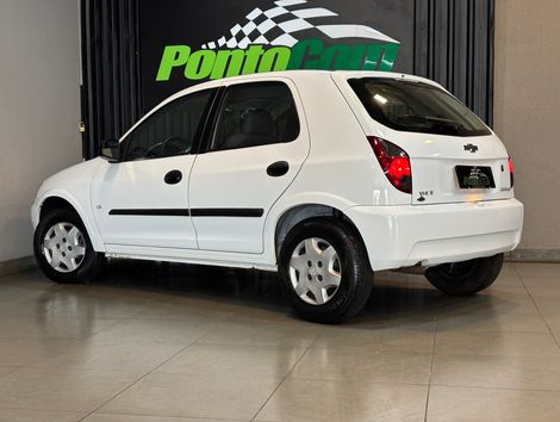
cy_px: 211
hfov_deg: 36.8
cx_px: 280
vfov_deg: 28.1
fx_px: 843
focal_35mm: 52
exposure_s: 1/60
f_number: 1.6
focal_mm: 5.96
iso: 125
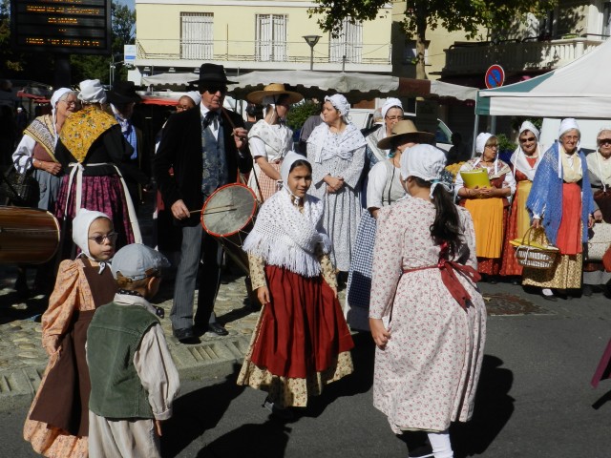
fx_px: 812
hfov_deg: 41.2
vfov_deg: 31.5
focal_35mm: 46
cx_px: 306
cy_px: 229
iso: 160
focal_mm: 8.1
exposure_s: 1/1000
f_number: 6.3
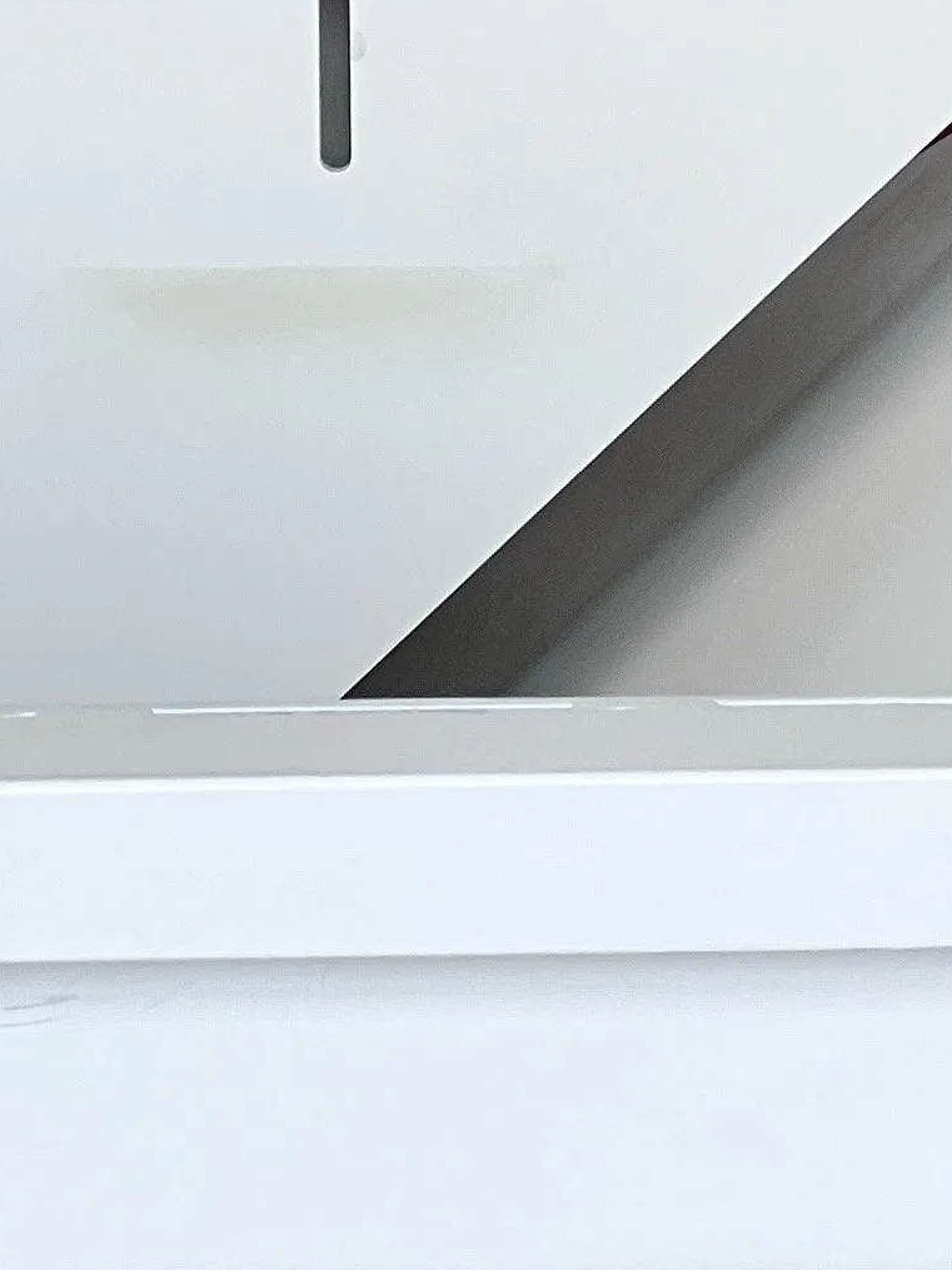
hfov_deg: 4.8
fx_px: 11223
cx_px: 1556
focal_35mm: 306
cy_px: -813
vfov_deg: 6.4
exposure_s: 1/100
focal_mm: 9
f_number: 2.8
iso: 50
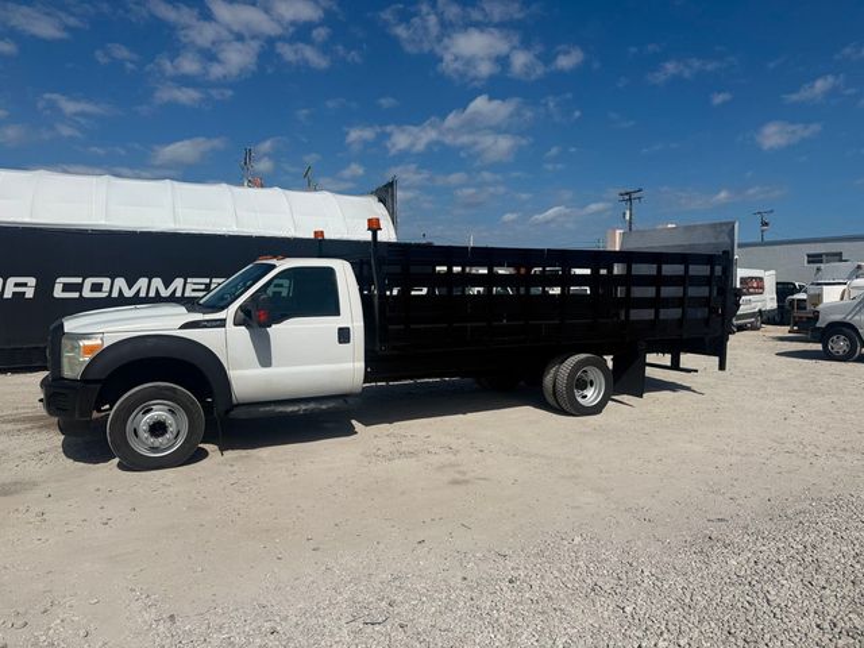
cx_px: 432
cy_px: 324
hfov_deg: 71.6
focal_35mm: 24
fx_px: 599
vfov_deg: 56.8
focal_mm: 6.76
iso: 80
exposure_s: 1/14286
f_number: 1.78
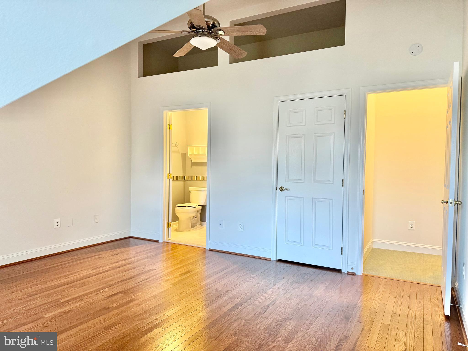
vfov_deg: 56.8
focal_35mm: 24
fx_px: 324
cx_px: 234
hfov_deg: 71.6
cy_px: 176
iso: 200
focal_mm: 6.76
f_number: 1.78
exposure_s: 1/60
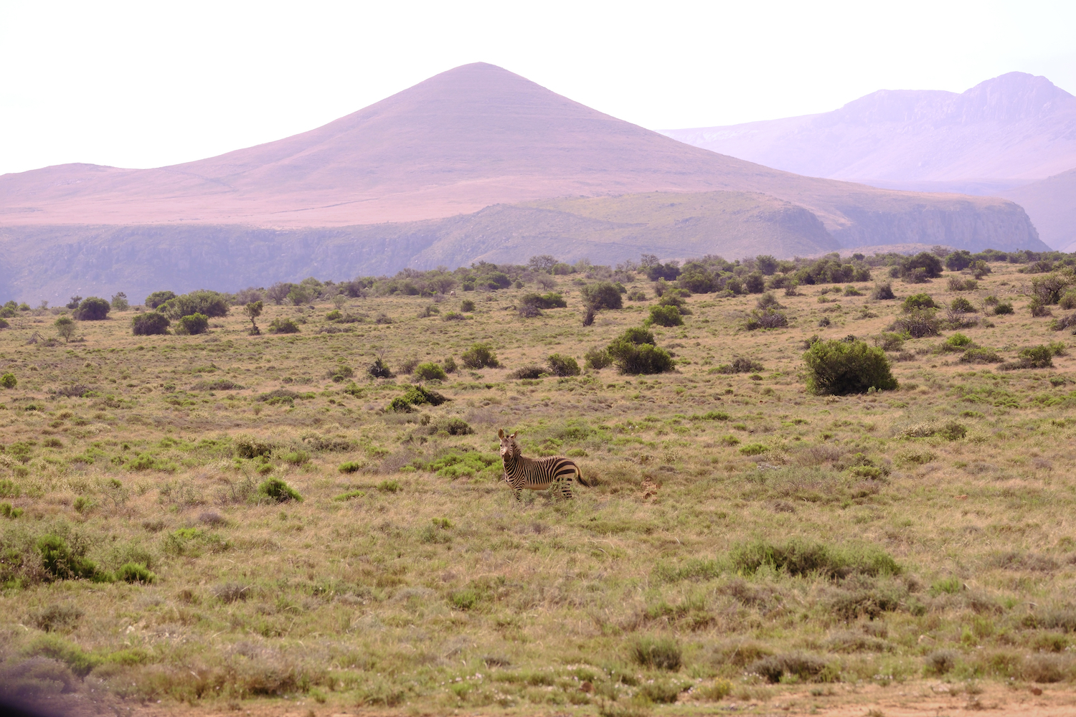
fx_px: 4991
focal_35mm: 167
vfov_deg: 8.2
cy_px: 358
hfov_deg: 12.3
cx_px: 538
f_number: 5
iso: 400
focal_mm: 111.3
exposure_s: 1/1500
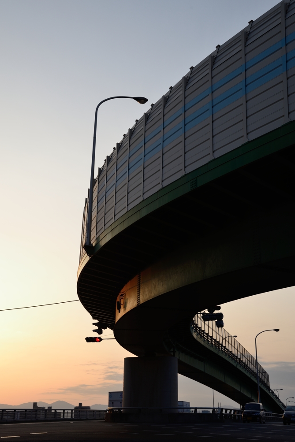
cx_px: 146
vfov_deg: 40.3
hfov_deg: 27.5
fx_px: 602
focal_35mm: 49
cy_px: 220
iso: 180
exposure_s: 1/100
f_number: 8
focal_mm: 48
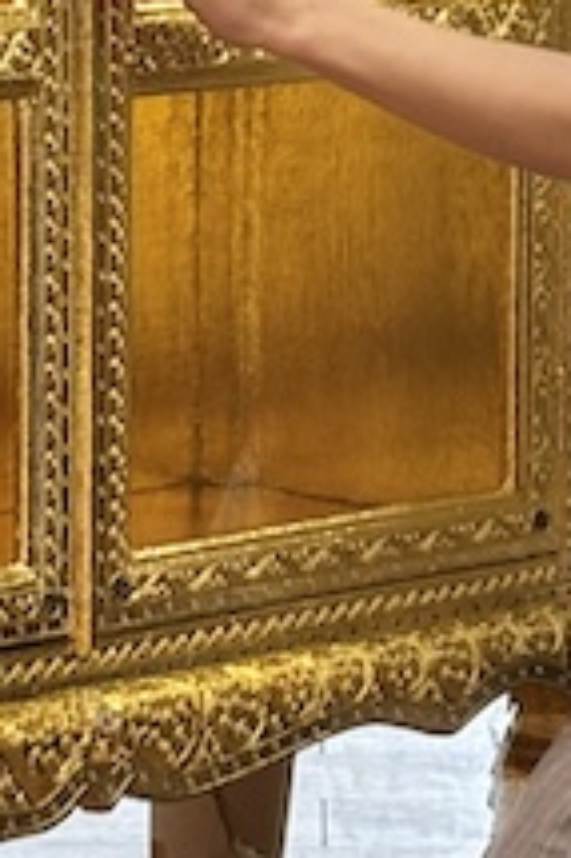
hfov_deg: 5.8
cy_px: -237
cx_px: 160
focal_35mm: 235
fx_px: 5600
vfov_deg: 8.6
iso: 160
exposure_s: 1/33
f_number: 1.6
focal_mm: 5.96
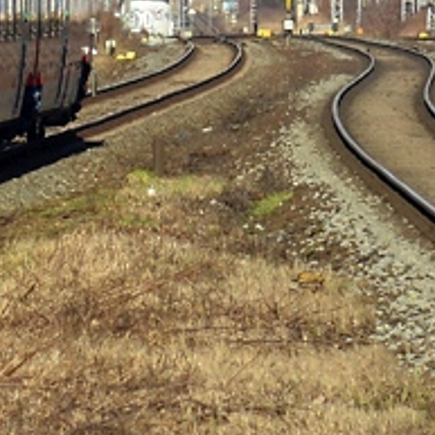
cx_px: -97
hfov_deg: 2.5
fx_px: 10098
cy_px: -270
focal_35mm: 710
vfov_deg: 2.5
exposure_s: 1/640
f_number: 7.1
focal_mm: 105
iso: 250
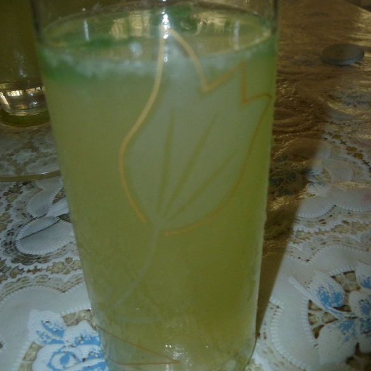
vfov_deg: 48.2
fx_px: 412
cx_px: 180
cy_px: 152
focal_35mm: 34
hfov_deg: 48.4
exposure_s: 1/30
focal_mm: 5
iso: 160
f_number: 2.8
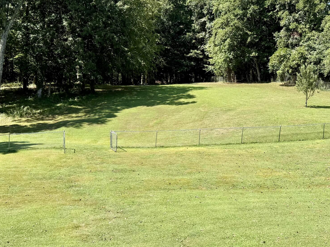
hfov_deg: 38.9
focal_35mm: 49
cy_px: 104
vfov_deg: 29.6
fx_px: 467
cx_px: 167
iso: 80
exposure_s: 1/2299
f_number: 1.78
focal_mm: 6.76
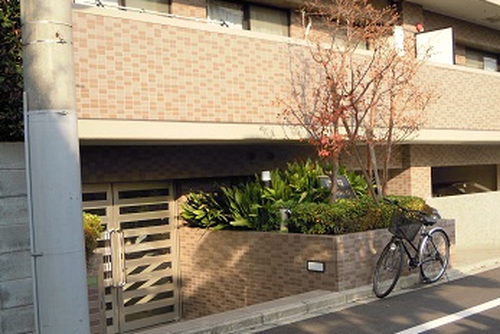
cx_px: 265
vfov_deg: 29.2
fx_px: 639
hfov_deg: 42.7
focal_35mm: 46
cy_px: 196
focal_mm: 5.7
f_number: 2.8
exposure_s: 1/400
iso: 100
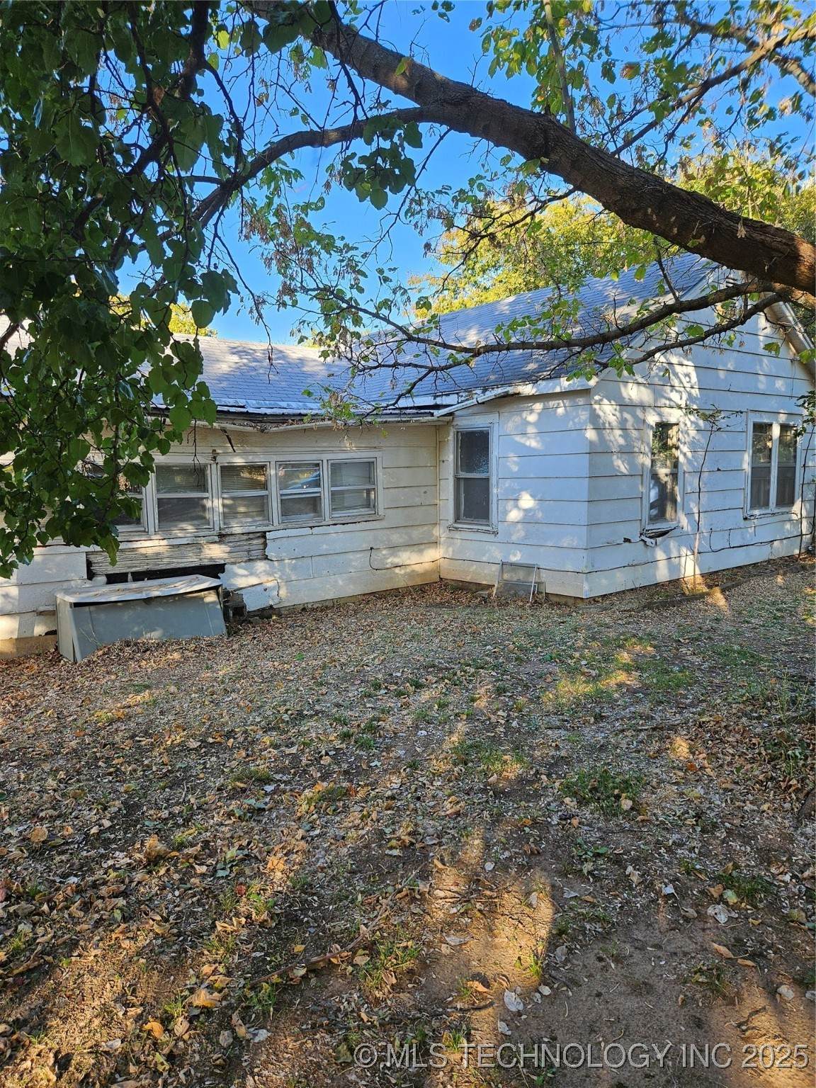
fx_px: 723
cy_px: 544
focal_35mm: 23
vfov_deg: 73.9
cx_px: 408
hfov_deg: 58.9
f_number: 1.8
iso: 25
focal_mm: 5.4
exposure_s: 1/293
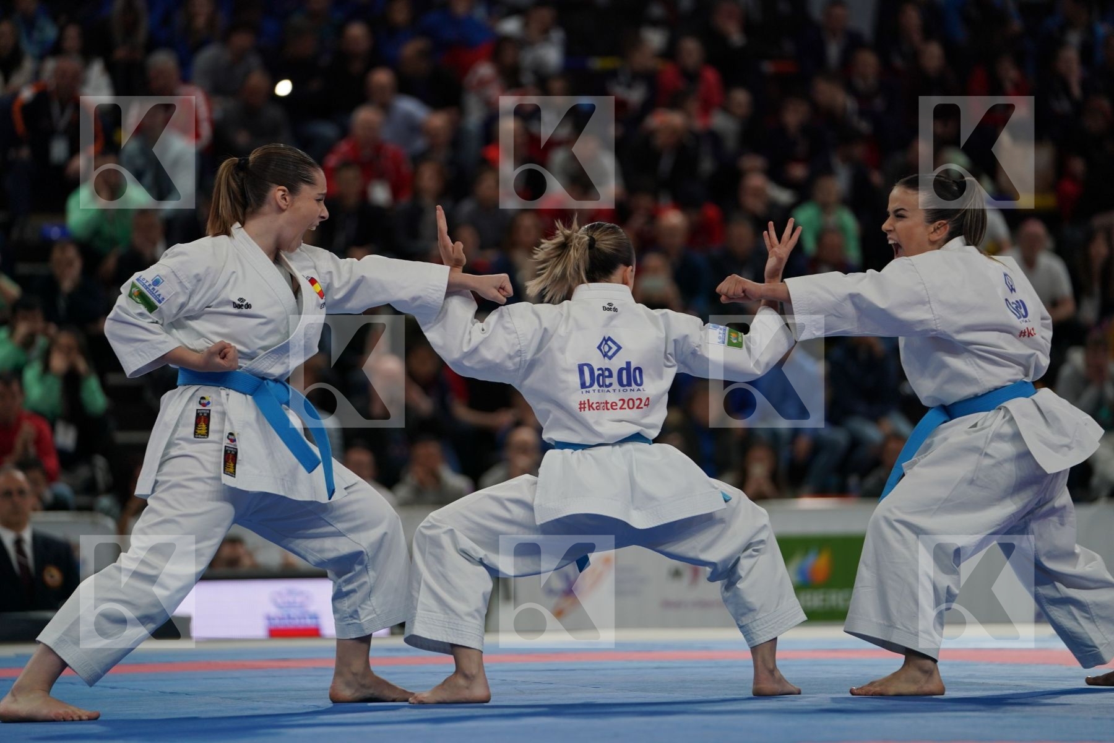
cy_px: 372
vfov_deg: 8.1
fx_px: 5260
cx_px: 557
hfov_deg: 12.1
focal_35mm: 170
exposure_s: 1/500
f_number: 2.8
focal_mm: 170
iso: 500
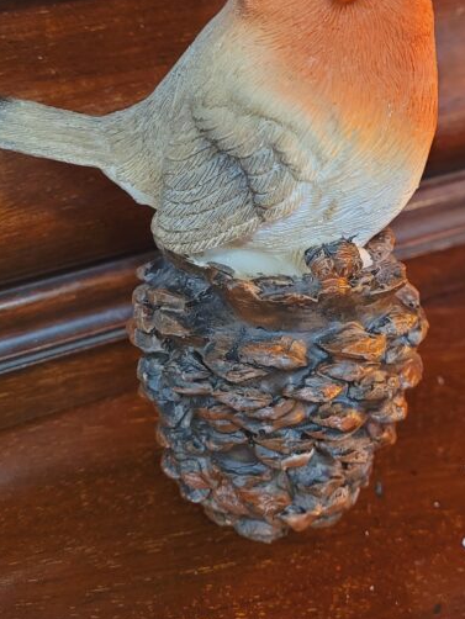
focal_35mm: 53
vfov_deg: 35.7
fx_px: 948
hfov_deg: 27.4
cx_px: 312
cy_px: 190
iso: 640
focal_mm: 5.4
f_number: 1.8
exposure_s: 1/50
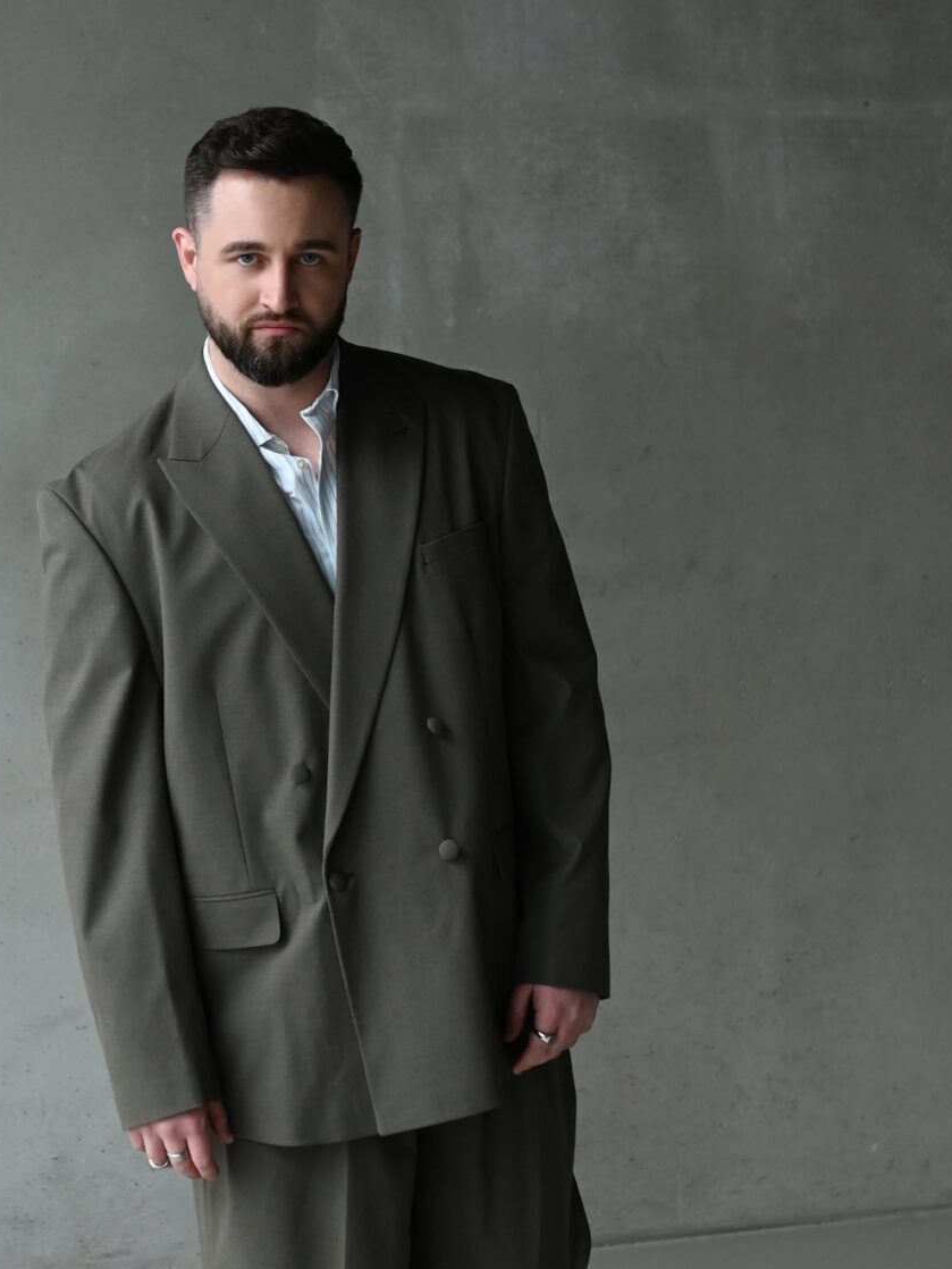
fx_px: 2822
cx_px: 262
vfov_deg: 25.3
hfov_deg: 19.0
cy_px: 490
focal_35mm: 77
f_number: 3.5
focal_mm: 35
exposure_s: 1/160
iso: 1250
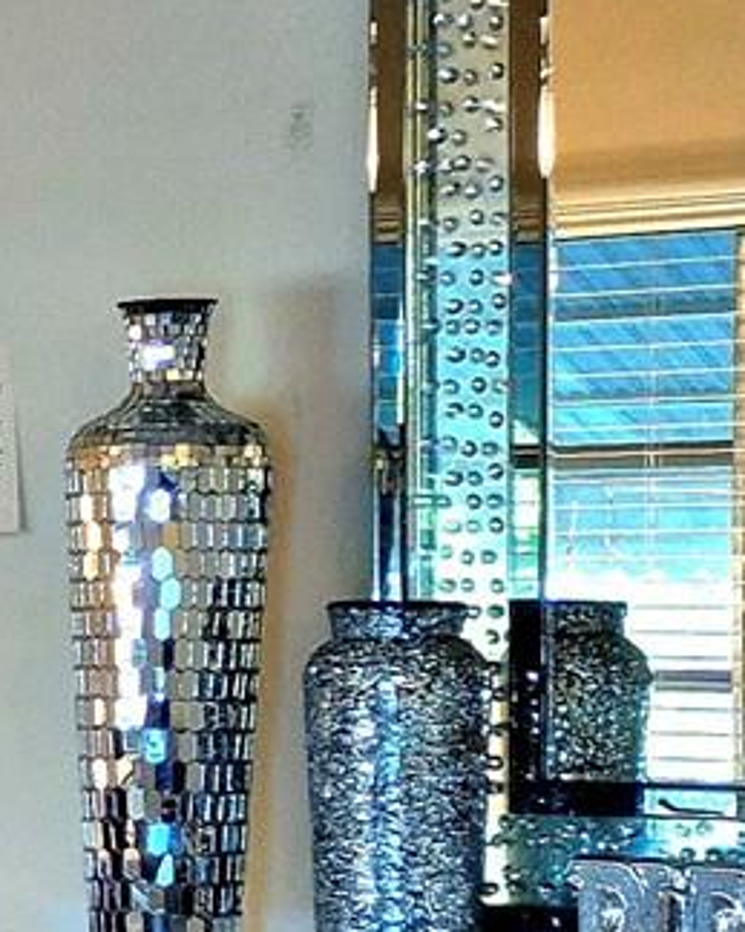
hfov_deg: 8.0
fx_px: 3916
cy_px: 662
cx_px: -1988
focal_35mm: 142
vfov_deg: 13.5
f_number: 1.8
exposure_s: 1/120
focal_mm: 5.4
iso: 250
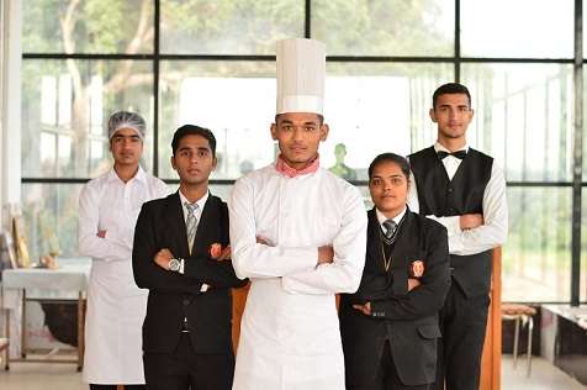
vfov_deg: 18.1
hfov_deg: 27.0
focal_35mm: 75
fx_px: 1221
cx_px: 294
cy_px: 195
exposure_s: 1/160
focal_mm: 50
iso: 200
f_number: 2.5
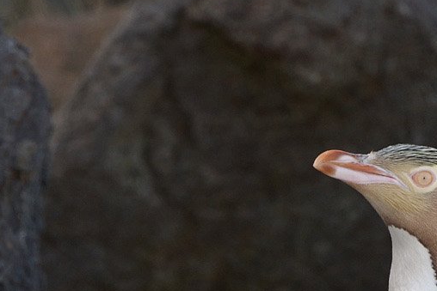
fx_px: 30985
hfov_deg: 0.8
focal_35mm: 2552
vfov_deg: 0.5
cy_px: 442
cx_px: 255
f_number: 8
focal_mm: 800
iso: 500
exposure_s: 1/320
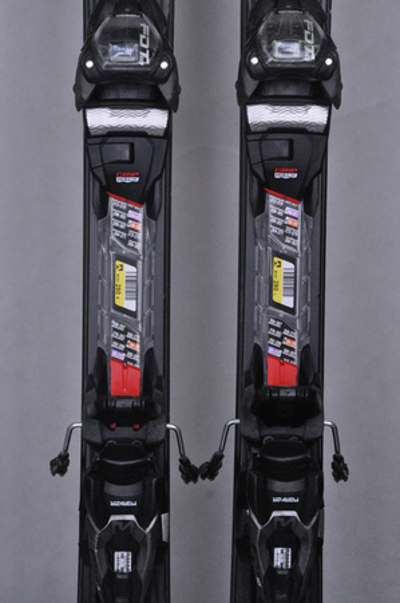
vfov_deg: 17.1
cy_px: 302
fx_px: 2004
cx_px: 200
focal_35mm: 120
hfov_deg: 11.4
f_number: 11
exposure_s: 1/125
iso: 3200
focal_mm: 80
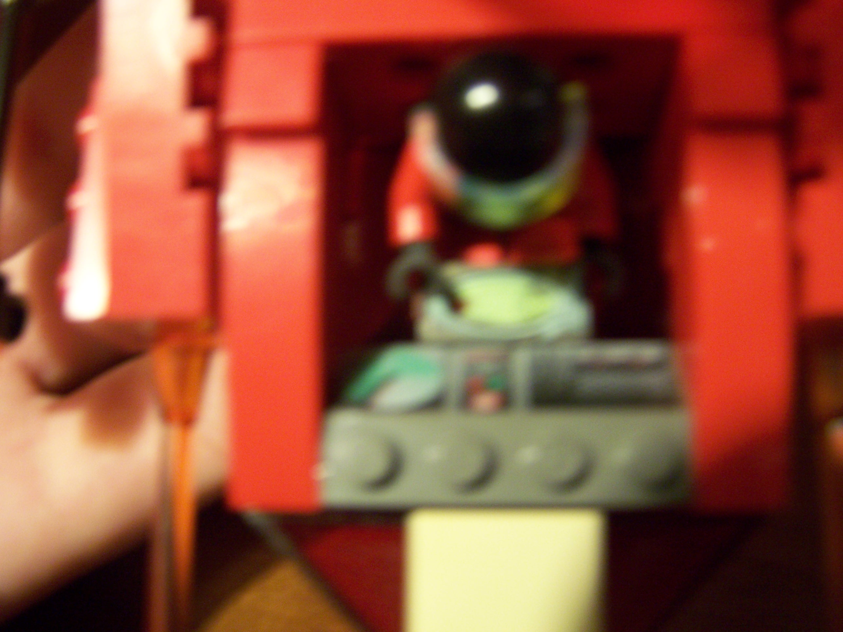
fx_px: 925
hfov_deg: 49.0
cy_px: 316
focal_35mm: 38
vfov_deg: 37.7
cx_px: 422
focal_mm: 6.3
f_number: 2.8
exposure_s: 1/8
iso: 140
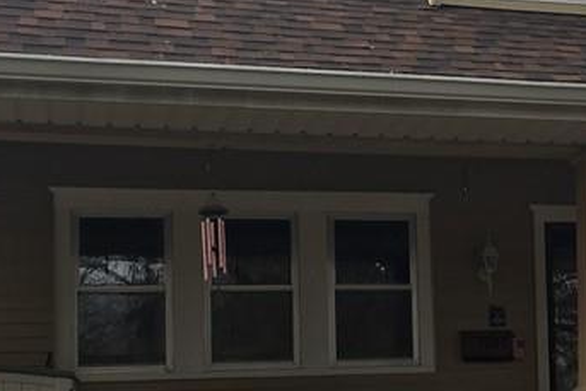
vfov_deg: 15.2
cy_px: 283
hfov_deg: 21.8
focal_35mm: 90
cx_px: 581
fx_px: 1466
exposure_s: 1/646
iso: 25
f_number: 2.2
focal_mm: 4.15
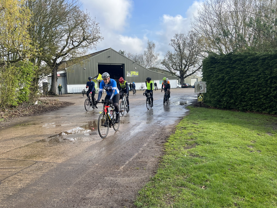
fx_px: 232
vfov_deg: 48.1
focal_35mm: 29
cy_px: 115
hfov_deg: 61.6
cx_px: 126
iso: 50
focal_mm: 5.7
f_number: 1.5
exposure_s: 1/1377
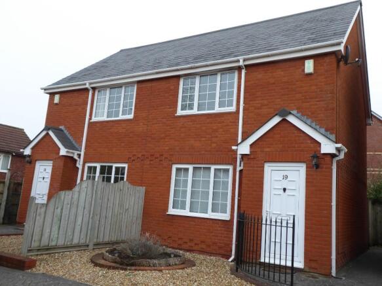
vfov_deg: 44.1
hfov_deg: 56.8
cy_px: 143
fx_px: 353
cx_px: 191
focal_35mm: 32
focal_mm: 5.4
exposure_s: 1/100
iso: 80
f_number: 3.5
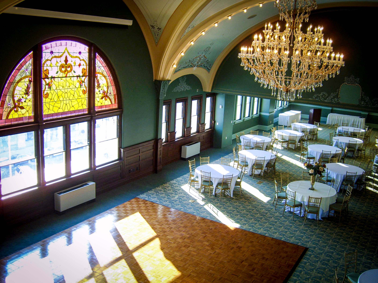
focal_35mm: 35
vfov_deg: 40.7
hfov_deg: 52.6
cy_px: 142
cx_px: 189
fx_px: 382
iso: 50
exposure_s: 1/60
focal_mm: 5.8
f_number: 2.8
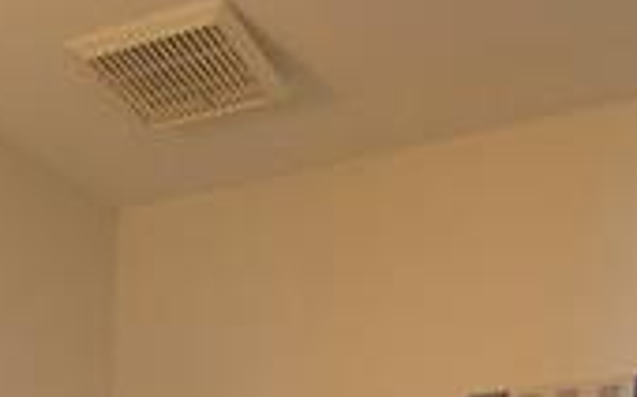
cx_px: 154
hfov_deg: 29.3
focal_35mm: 69
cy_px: 1045
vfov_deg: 12.7
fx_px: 1197
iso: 800
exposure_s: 1/80
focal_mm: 10
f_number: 4
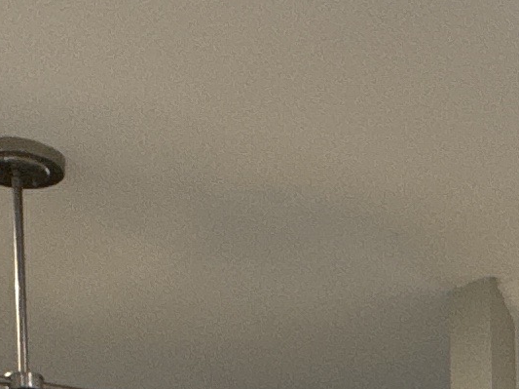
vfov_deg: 11.9
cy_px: 856
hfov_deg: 18.1
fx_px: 1588
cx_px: 517
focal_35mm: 106
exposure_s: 1/99
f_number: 2.2
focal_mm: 2.22
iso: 250
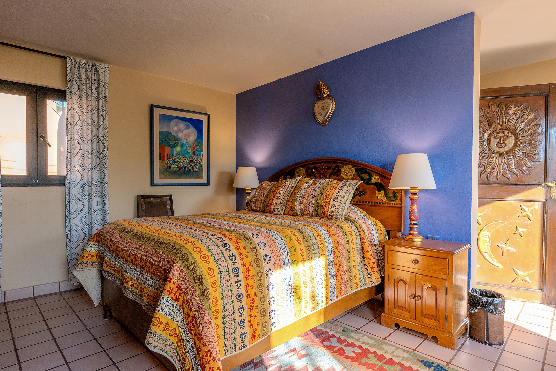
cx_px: 278
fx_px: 301
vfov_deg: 63.2
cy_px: 186
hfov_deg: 85.4
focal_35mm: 20
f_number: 8
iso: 320
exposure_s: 1/60
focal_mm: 19.5
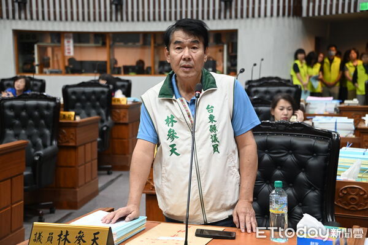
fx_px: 633
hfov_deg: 32.4
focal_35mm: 62
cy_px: 122
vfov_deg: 21.9
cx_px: 184
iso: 1250
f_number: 4.8
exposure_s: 1/125
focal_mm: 62
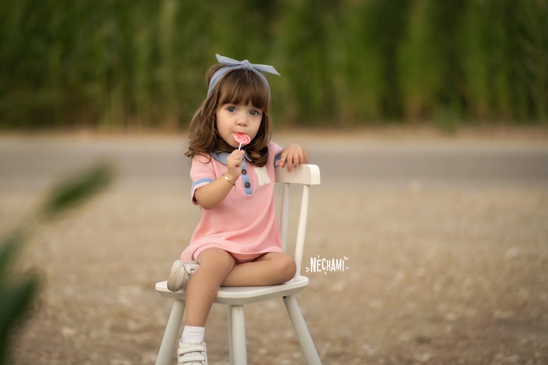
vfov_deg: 13.8
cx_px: 246
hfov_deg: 20.6
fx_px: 1507
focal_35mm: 99
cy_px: 194
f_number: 1.8
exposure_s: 1/100
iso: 400
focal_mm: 85
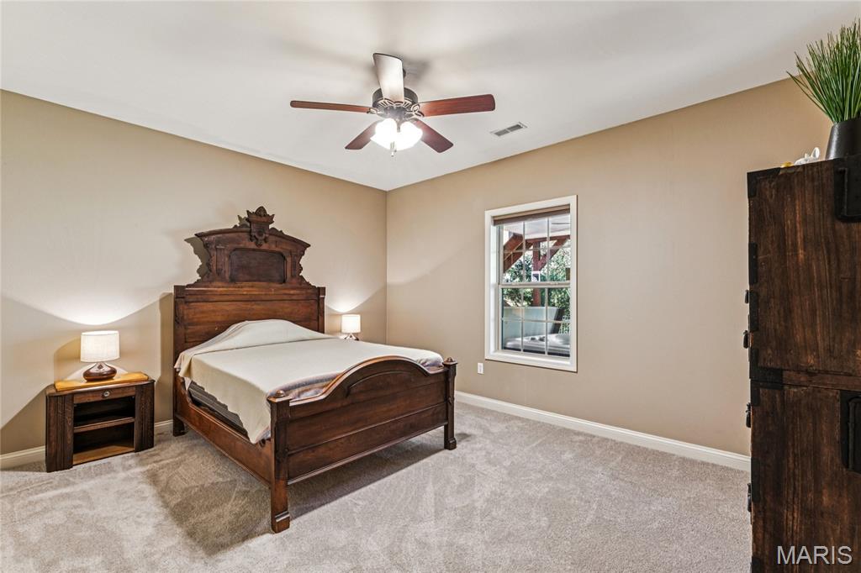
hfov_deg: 97.1
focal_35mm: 16
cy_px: 286
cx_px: 430
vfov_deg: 74.1
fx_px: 380
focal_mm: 15.9
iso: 400
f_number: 13
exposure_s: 1/1.25
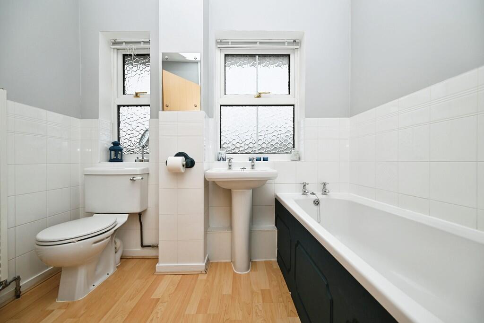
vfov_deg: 81.2
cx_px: 242
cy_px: 162
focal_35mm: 14
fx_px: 188
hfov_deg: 104.2
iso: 100
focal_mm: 14
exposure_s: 1/125
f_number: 5.6
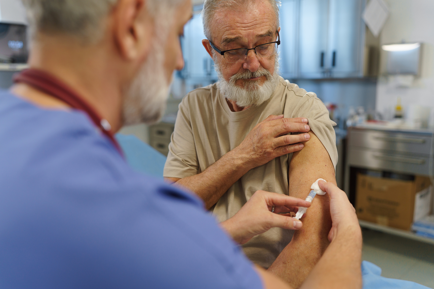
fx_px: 422
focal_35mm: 35
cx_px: 217
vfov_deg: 37.9
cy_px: 144
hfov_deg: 54.4
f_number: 2
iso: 250
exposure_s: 1/250
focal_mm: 35
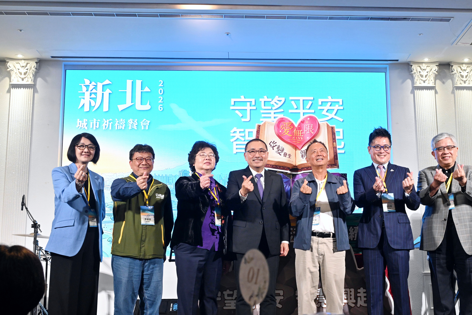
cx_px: 294
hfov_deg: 40.8
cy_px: 167
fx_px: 629
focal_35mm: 48
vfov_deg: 28.1
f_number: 5
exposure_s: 1/125
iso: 2000
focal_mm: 38
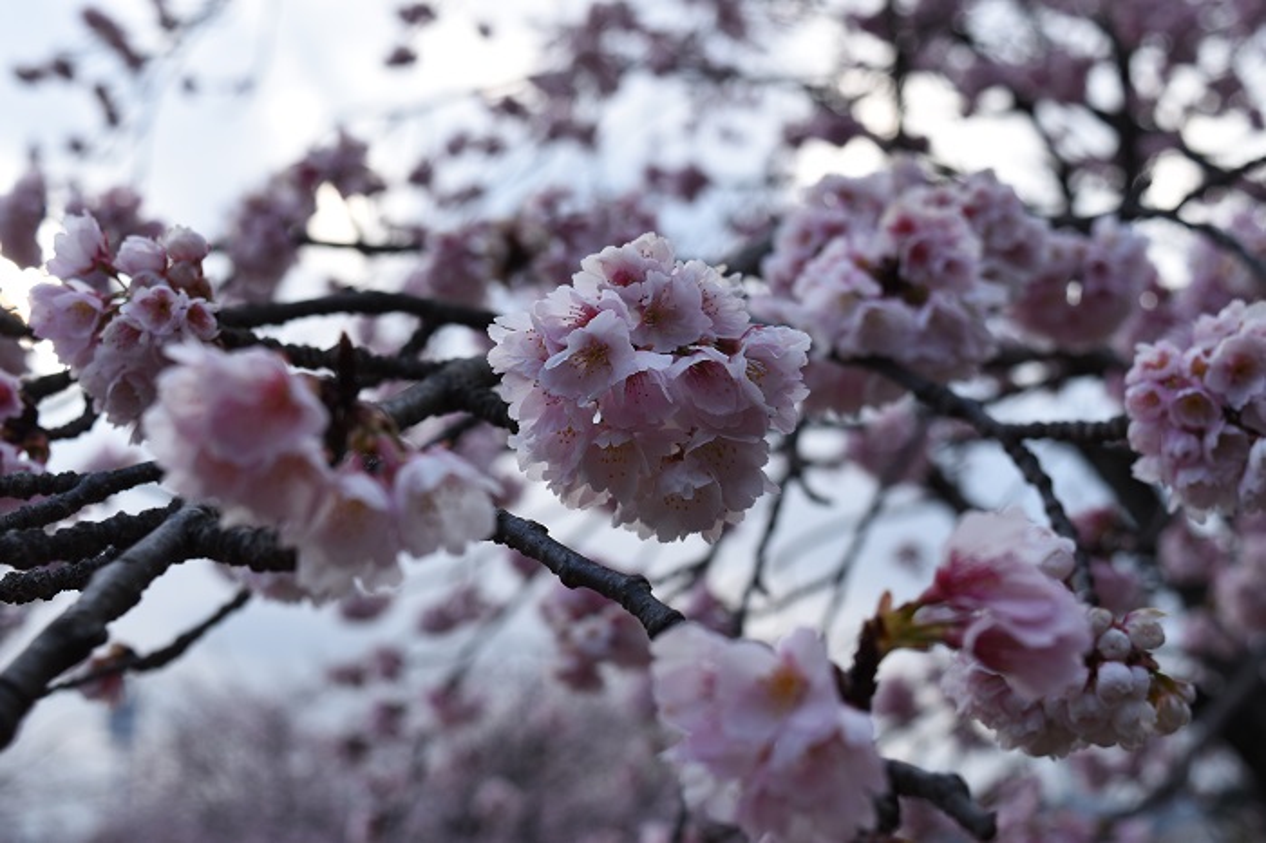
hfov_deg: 35.1
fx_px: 2003
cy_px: 422
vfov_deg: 23.8
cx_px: 633
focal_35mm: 57
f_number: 8
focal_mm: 38
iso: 200
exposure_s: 1/250
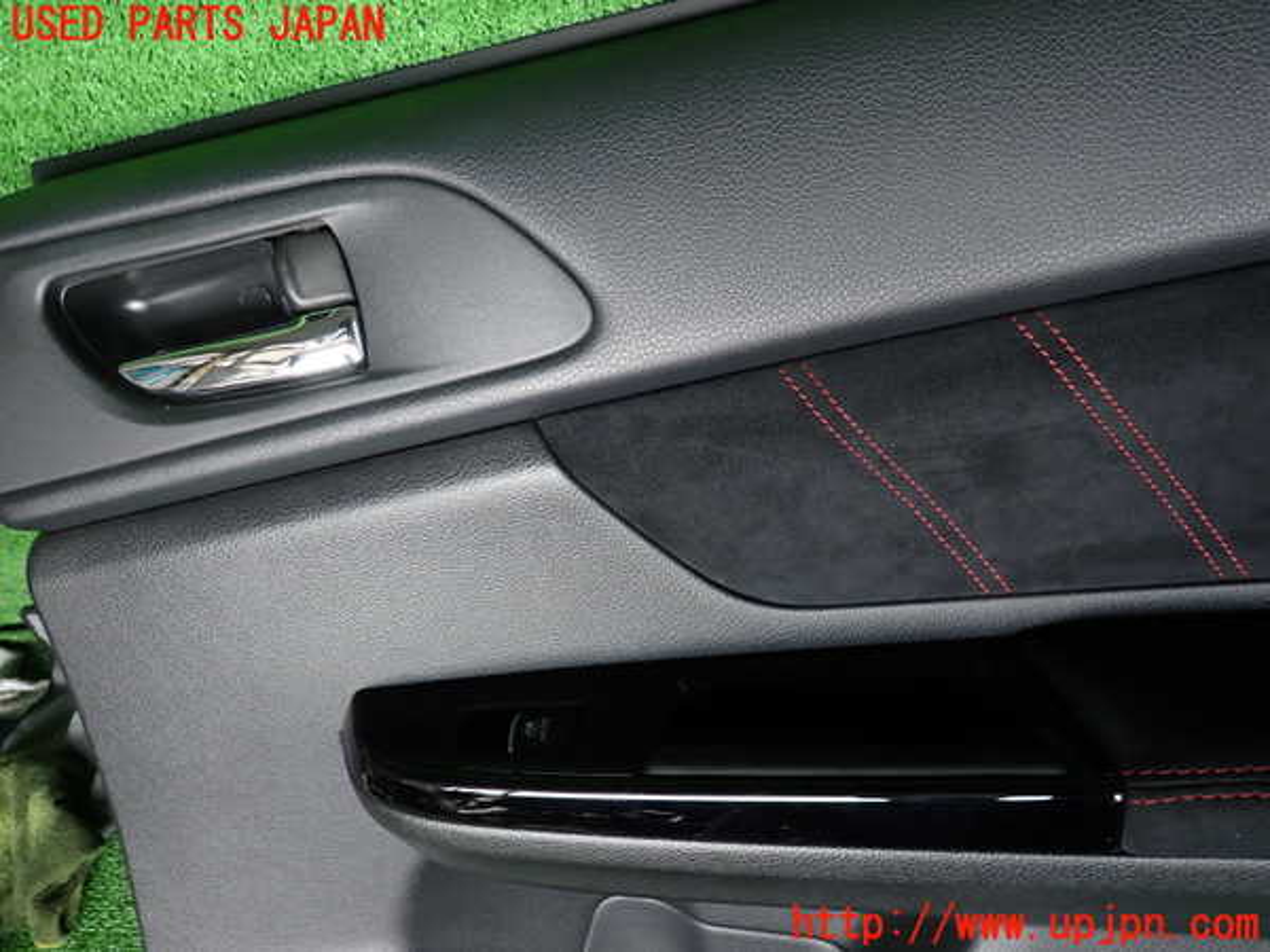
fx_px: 917
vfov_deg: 54.9
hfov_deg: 69.4
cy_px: 476
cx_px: 635
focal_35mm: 25
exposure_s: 1/100
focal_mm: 4.5
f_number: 2
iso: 100
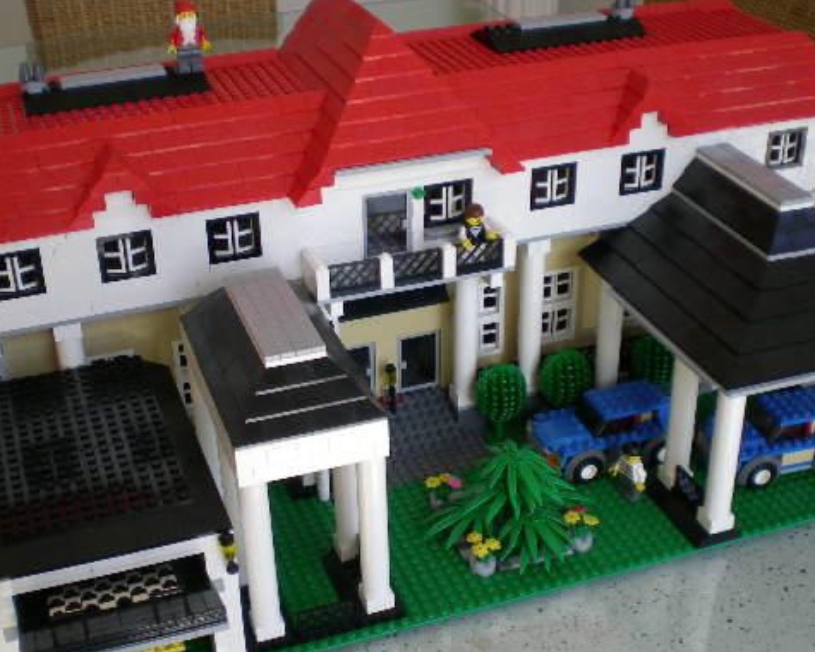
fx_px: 1206
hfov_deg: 37.3
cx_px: 383
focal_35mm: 50
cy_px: 383
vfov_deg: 30.2
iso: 50
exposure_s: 1/131
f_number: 3.1
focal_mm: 6.3
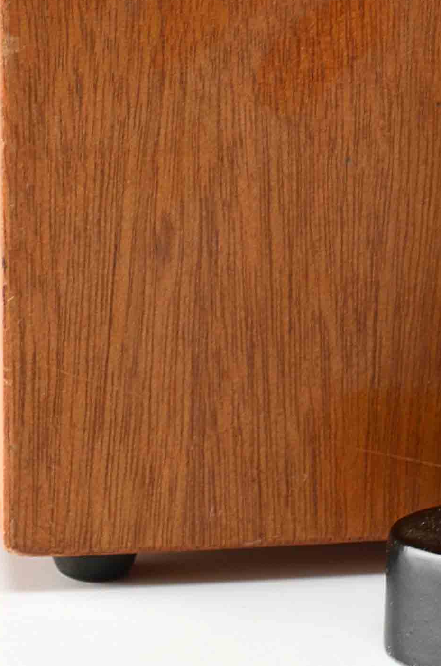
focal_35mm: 200
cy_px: -227
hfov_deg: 6.8
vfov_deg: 10.1
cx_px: 511
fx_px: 3691
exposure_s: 1/80
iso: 100
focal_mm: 38
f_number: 11
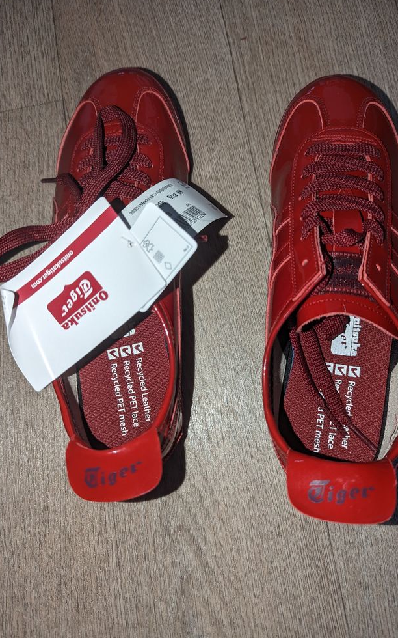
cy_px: 318
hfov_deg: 47.5
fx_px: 451
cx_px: 216
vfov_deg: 70.4
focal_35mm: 26
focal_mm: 6.81
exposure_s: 1/108
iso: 208
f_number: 1.85
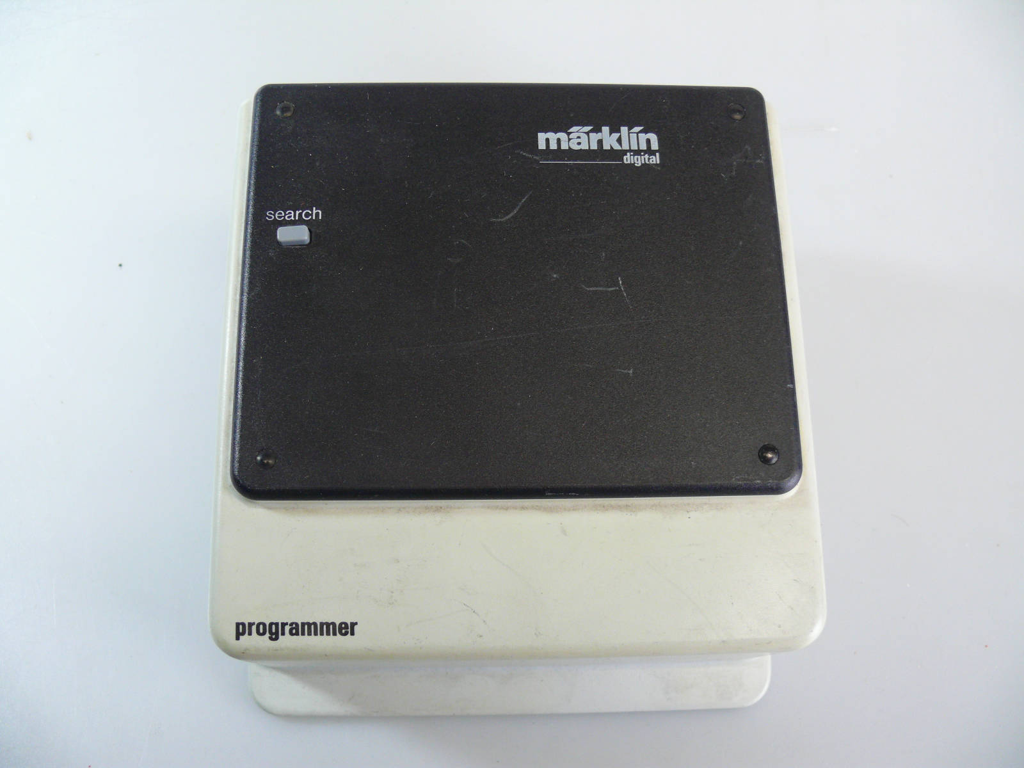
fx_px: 1035
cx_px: 512
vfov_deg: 40.7
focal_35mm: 35
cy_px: 384
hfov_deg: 52.6
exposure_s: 1/125
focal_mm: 7.5
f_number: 2.8
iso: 200
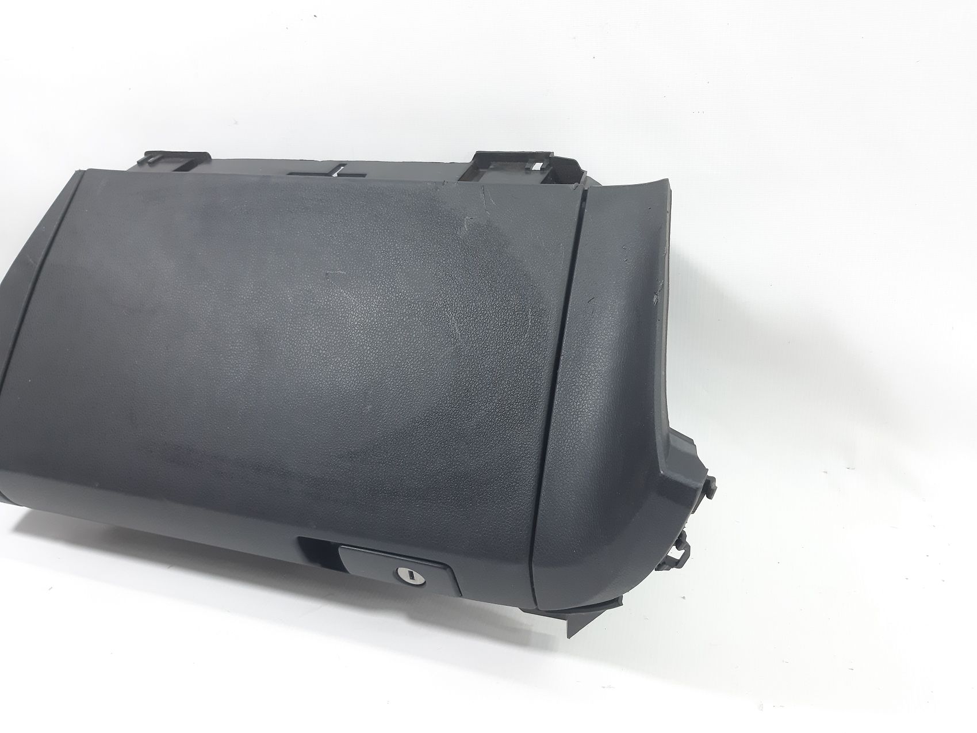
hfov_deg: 65.3
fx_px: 762
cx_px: 488
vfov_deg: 51.3
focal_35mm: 27
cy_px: 366
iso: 100
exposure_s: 1/50
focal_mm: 3.93
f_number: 1.7
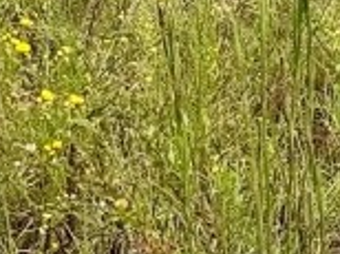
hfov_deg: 6.1
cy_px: -590
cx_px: 484
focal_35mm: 320
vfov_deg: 4.4
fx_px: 3138
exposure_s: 1/6024
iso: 64
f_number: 1.78
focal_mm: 6.76
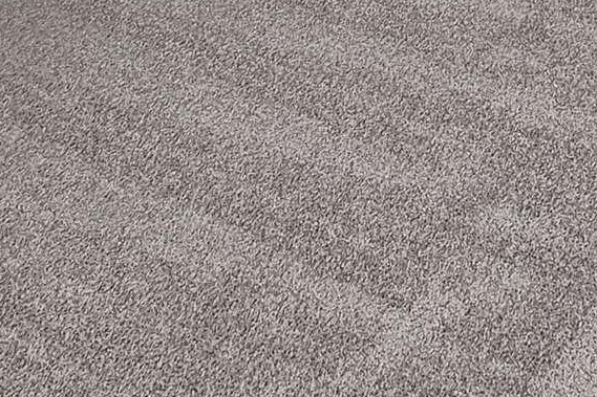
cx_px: 509
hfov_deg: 27.0
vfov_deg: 15.3
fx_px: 1210
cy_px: -379
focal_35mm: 73
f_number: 2.2
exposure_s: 1/120
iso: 50
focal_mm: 1.74
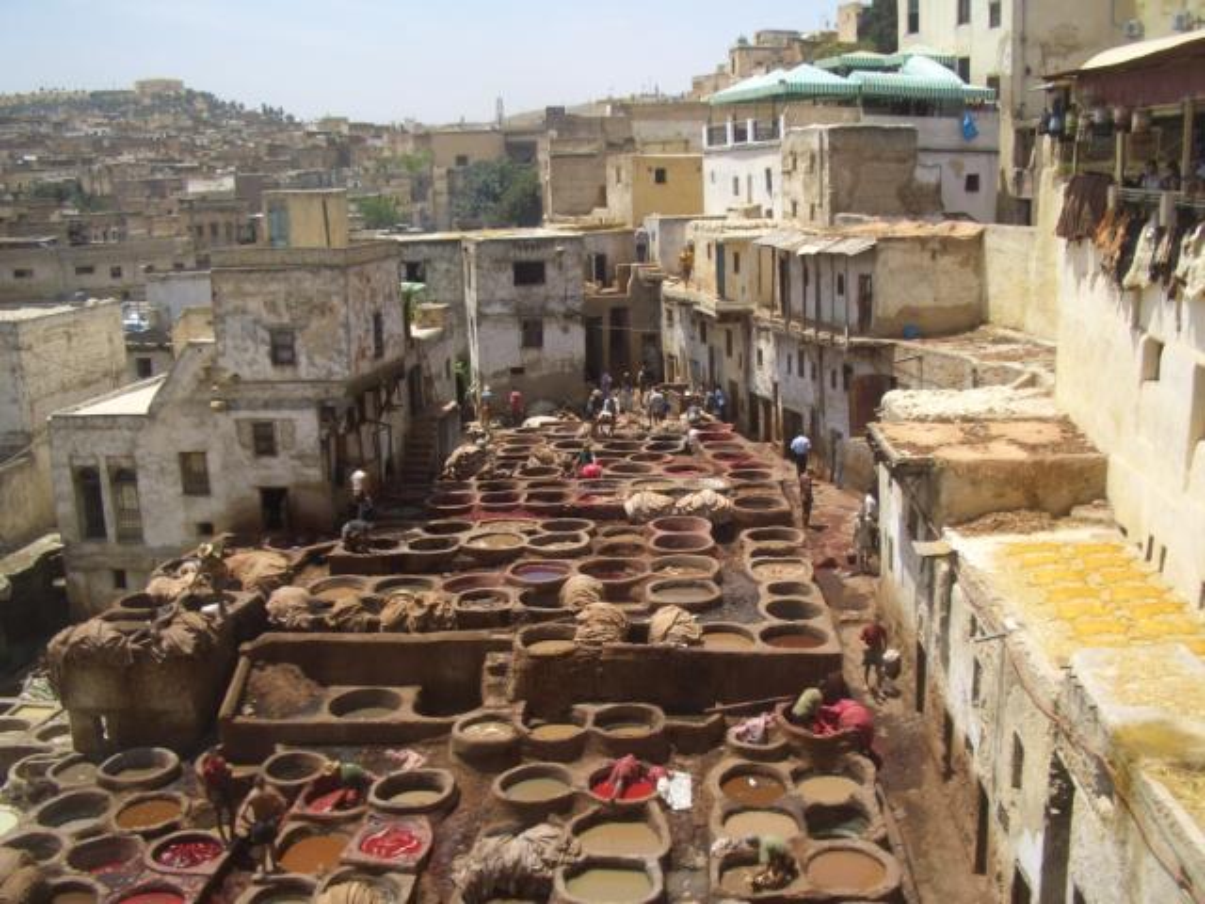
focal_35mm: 35
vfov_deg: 40.7
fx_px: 1218
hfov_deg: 52.6
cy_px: 452
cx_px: 602
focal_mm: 5.8
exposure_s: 1/400
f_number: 4.3
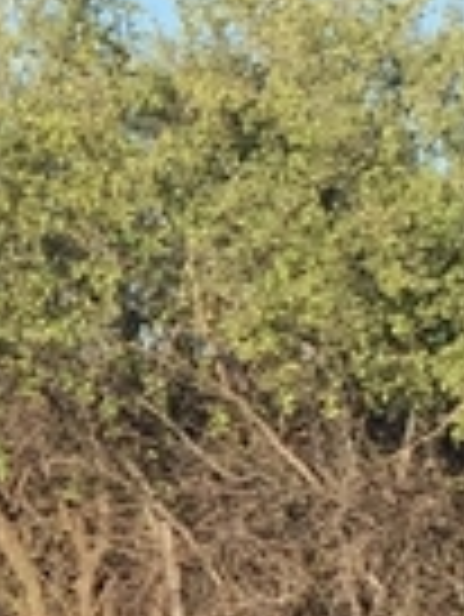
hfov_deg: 5.4
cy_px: 594
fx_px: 4836
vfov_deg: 7.3
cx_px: -324
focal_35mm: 271
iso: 32
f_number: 2.2
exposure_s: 1/1163
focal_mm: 4.15
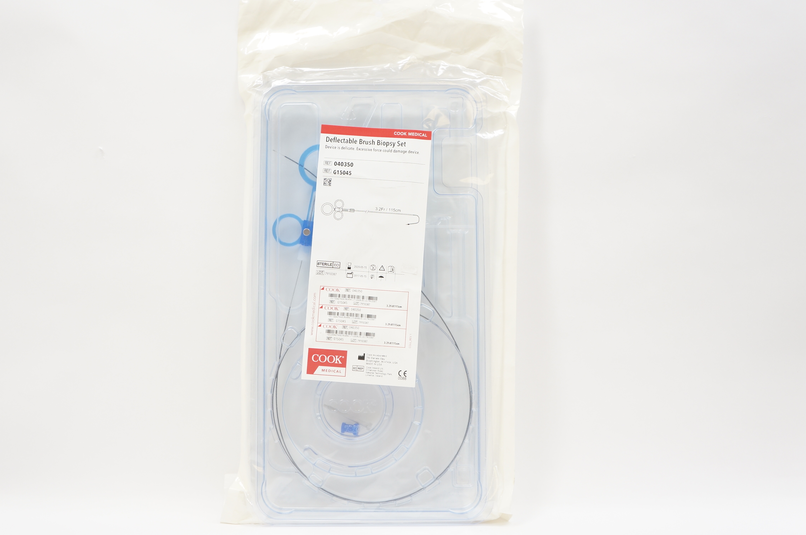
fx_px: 872
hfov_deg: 49.6
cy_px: 263
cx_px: 377
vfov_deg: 34.1
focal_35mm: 39
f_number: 5
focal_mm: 24
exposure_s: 1/60
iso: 400
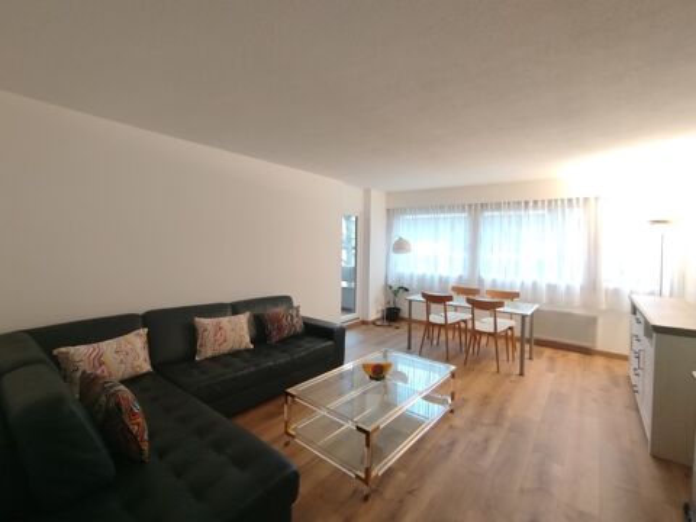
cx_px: 348
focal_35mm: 15
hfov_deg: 98.2
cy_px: 261
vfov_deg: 81.7
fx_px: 302
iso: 160
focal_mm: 1.65
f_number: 2.2
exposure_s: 1/33
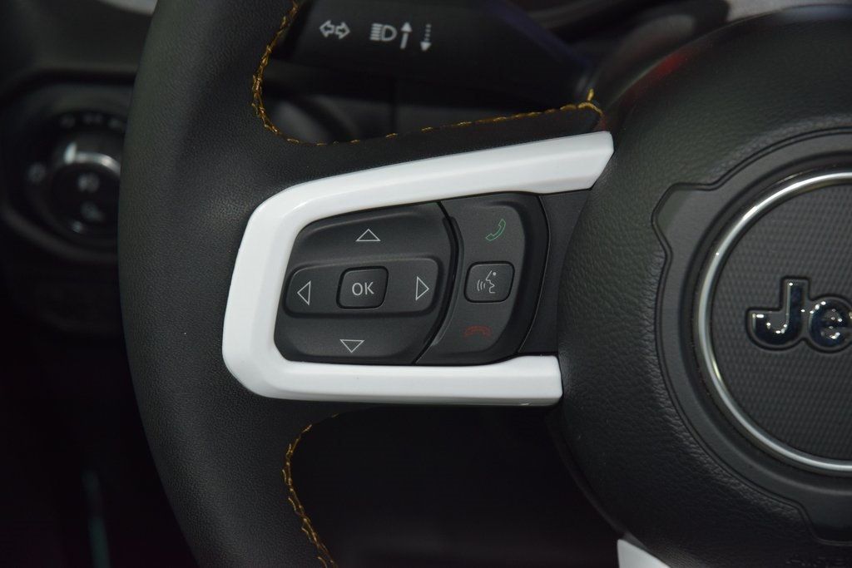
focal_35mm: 105
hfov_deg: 19.5
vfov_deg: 13.0
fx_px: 2485
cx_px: 426
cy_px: 284
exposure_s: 1/40
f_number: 4.5
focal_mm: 70
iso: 900
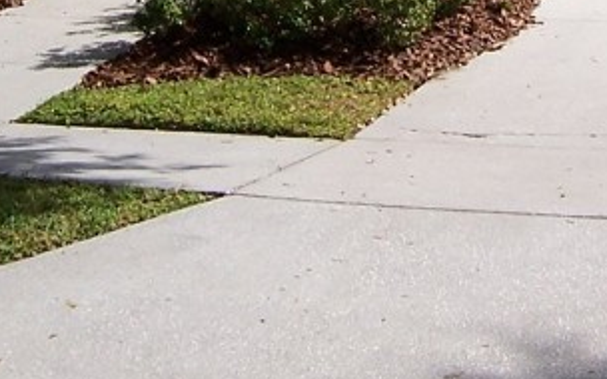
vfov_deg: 10.4
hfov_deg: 17.6
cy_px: -311
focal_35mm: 118
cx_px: 461
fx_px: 1952
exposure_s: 1/750
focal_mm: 5.5
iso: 80
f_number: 4
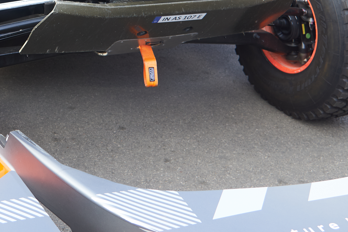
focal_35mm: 73
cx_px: 34
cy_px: -37
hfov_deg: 26.7
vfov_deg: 17.9
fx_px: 706
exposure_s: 1/200
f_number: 4
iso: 200
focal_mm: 27
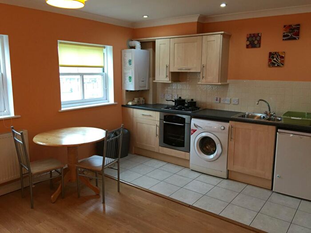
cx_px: 156
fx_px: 261
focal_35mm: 29
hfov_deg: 61.7
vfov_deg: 48.2
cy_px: 116
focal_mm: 4.15
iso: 32
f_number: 2.2
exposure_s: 1/17
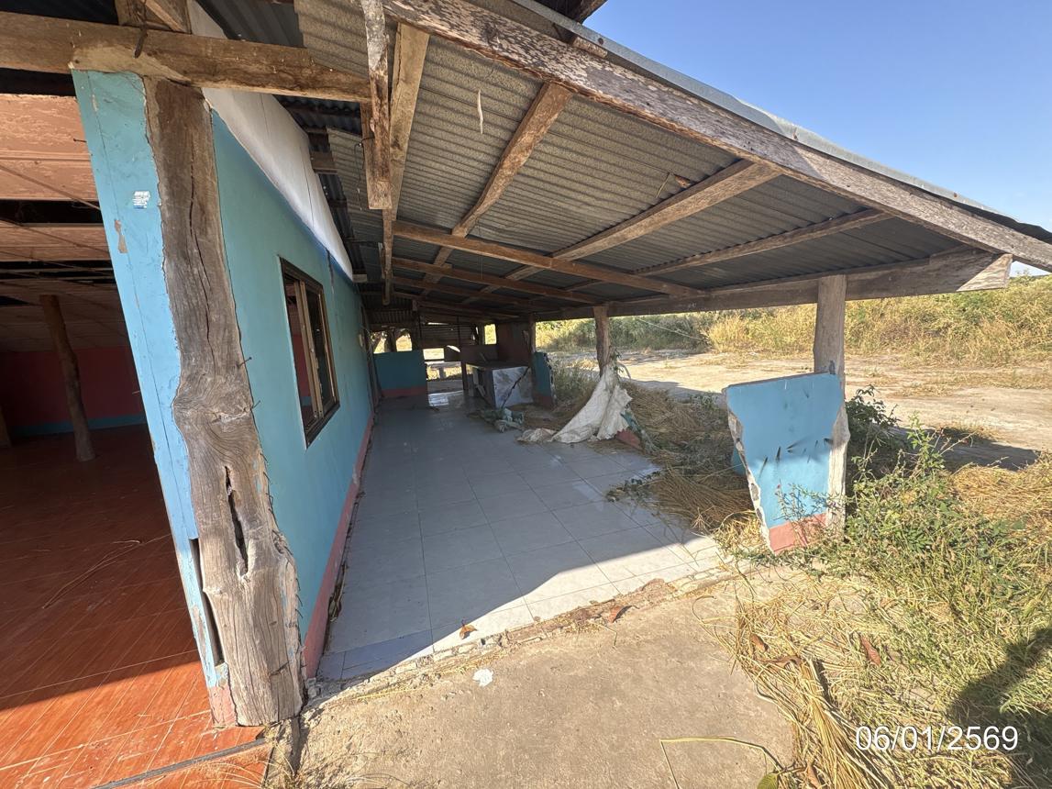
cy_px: 394
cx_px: 526
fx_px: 425
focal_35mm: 14
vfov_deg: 85.7
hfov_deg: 102.1
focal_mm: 2.22
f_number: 2.2
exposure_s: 1/343
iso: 64
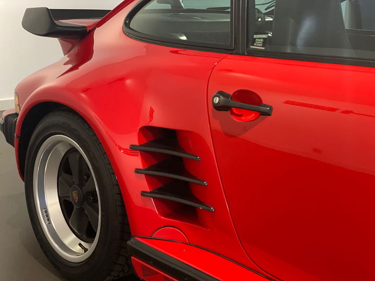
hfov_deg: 36.8
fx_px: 563
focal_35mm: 52
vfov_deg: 28.0
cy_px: 140
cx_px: 188
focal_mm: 6
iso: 500
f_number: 2
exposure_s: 1/24
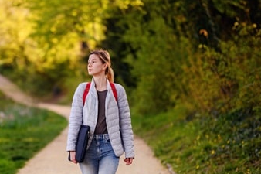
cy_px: 115
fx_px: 1094
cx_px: 66
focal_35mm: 151
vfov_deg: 9.1
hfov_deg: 13.6
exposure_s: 1/500
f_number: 1.8
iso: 100
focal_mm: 85
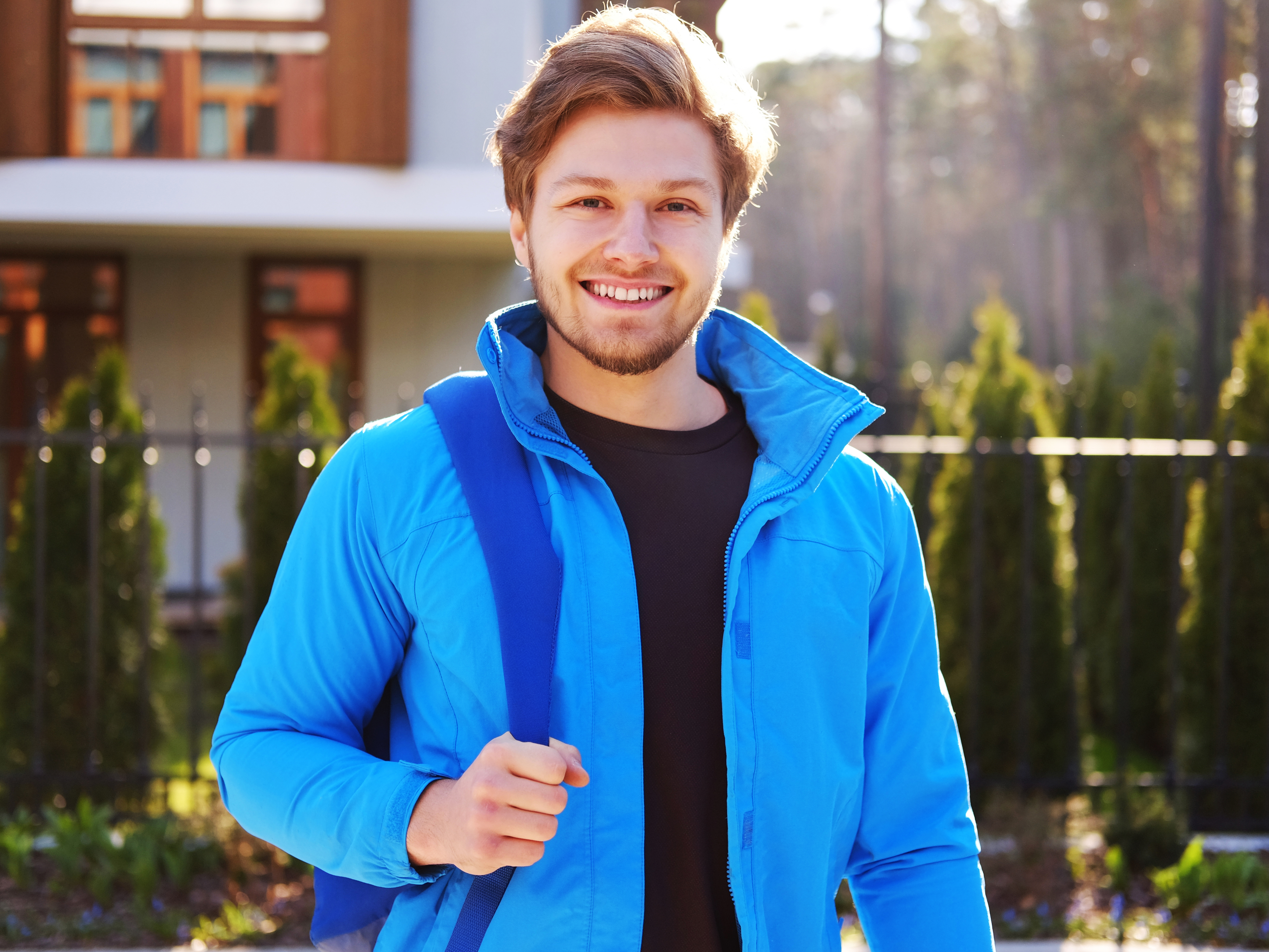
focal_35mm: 58
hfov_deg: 33.2
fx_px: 2126
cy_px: 476
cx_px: 631
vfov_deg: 25.2
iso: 320
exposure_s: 1/1000
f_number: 2
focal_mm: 35
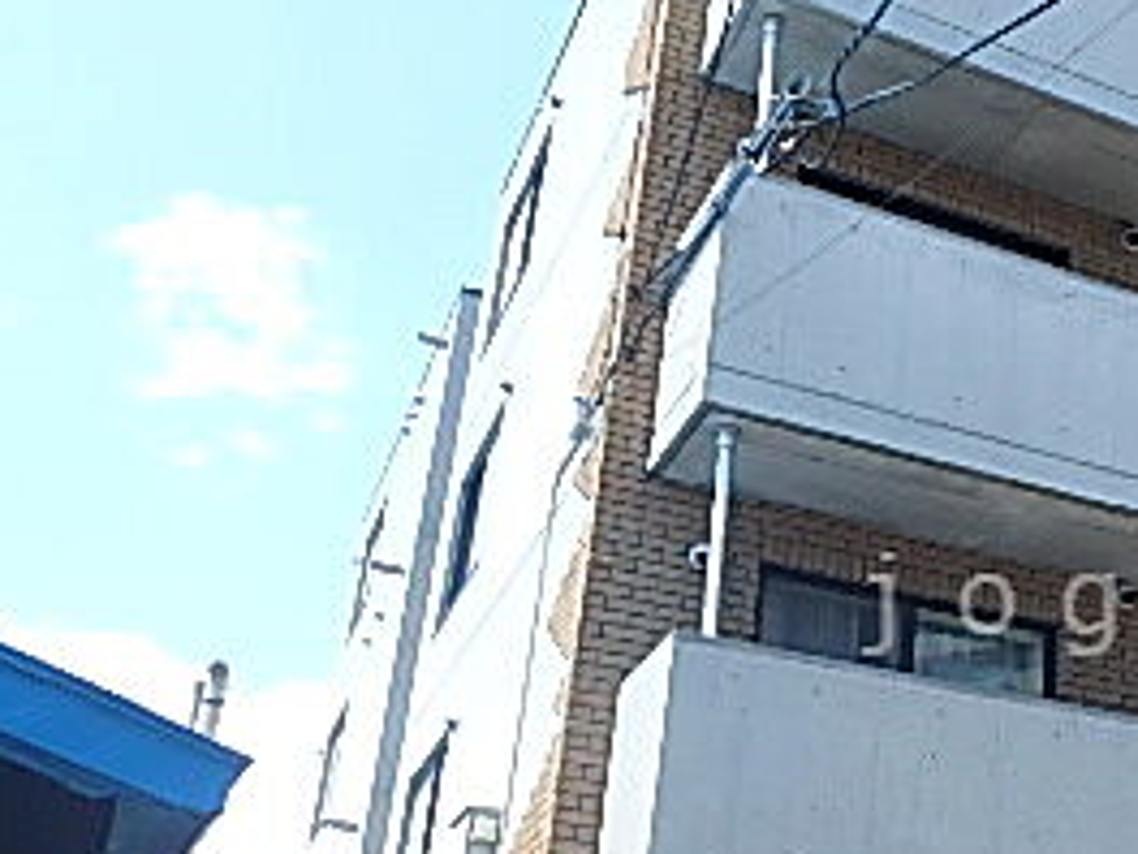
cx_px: 1155
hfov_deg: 34.0
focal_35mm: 51
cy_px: 604
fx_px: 1677
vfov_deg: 28.3
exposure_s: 1/400
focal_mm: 3.7
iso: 125
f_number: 3.5
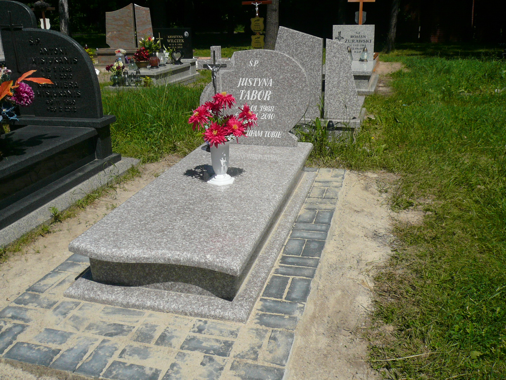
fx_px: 497
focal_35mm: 34
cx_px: 253
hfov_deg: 54.0
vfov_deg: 41.8
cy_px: 190
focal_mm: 4.6
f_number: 8
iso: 100
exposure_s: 1/400
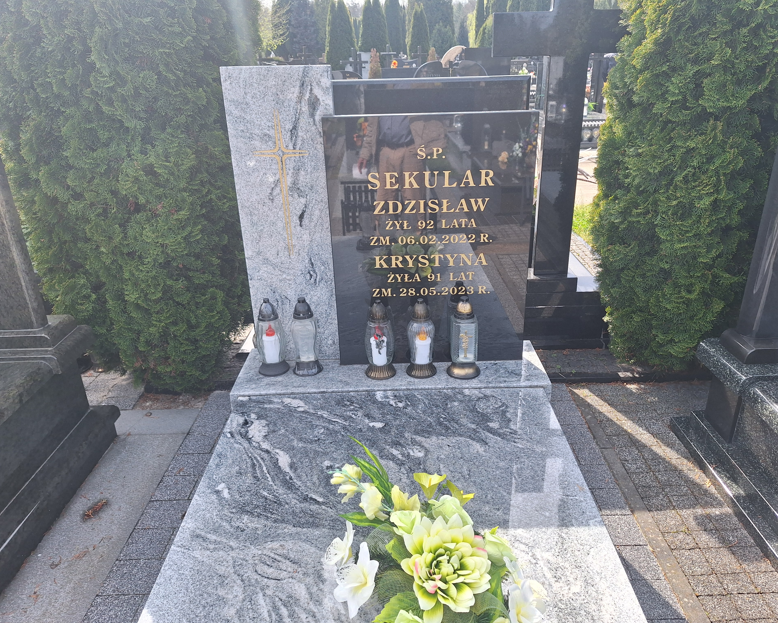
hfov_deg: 70.2
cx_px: 407
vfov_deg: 58.8
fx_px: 553
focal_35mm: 24
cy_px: 312
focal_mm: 5.54
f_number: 1.8
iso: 40
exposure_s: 1/879
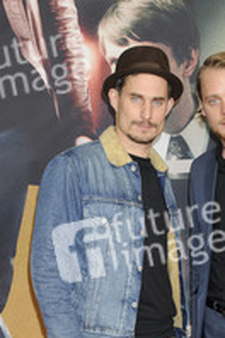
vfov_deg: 19.0
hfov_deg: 13.0
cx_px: 189
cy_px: 328
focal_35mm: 105
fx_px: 984
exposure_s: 1/125
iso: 500
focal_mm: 52
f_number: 5.6
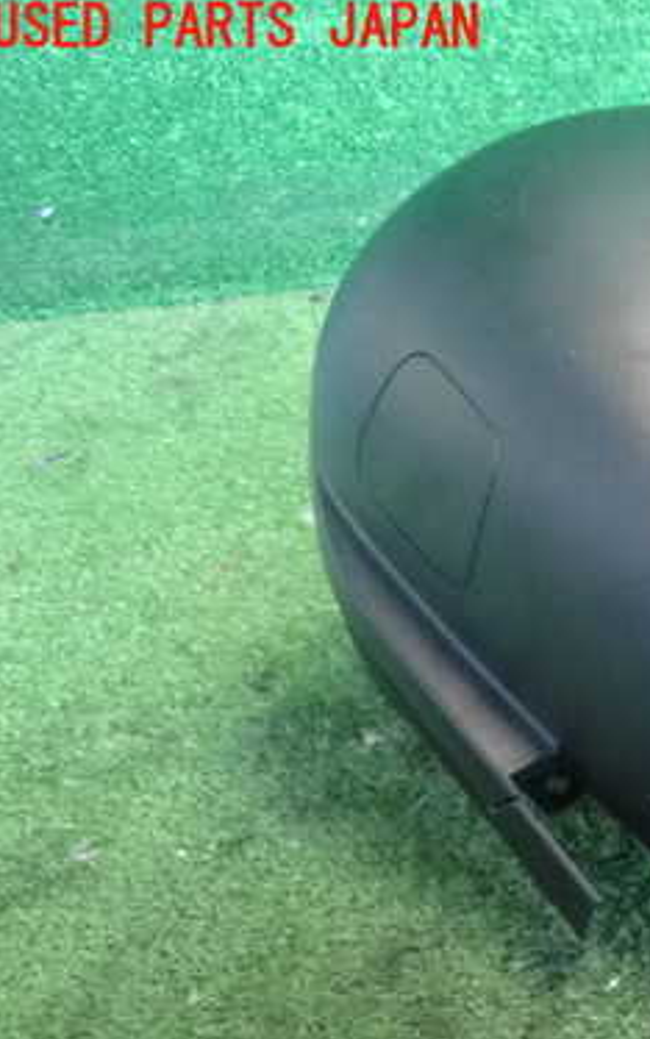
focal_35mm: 51
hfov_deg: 23.0
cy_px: 620
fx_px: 1444
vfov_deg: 39.4
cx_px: 808
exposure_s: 1/125
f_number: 2.3
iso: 2000
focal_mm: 5.4
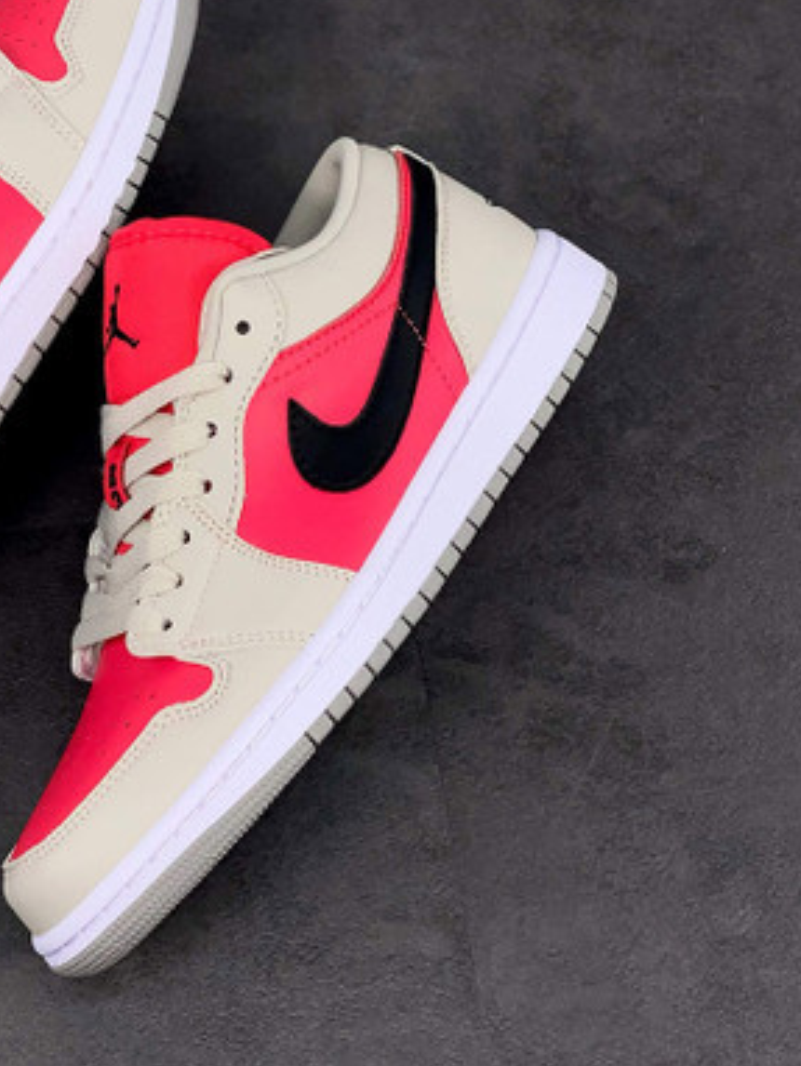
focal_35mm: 98
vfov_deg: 20.0
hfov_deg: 15.0
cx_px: 89
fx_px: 3020
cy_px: 360
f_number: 2
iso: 20
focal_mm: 6
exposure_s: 1/246
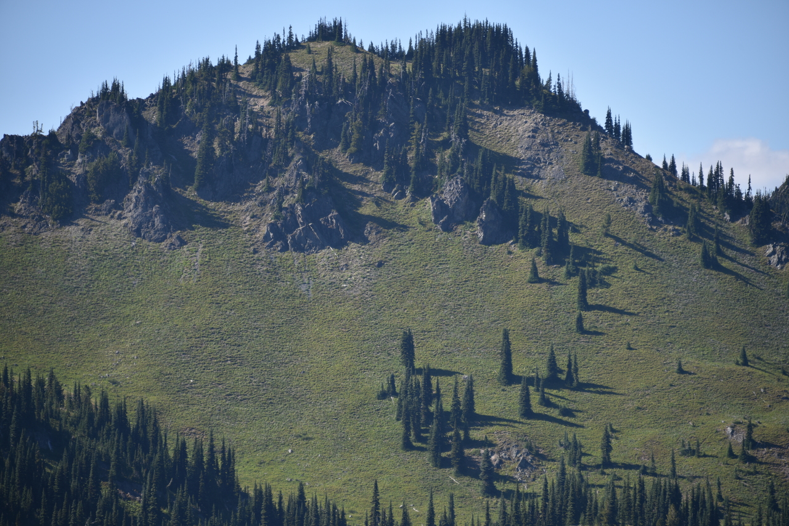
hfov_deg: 10.3
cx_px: 394
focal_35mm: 200
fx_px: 4384
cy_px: 263
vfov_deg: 6.9
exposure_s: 1/400
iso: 125
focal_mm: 200
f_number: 5.6
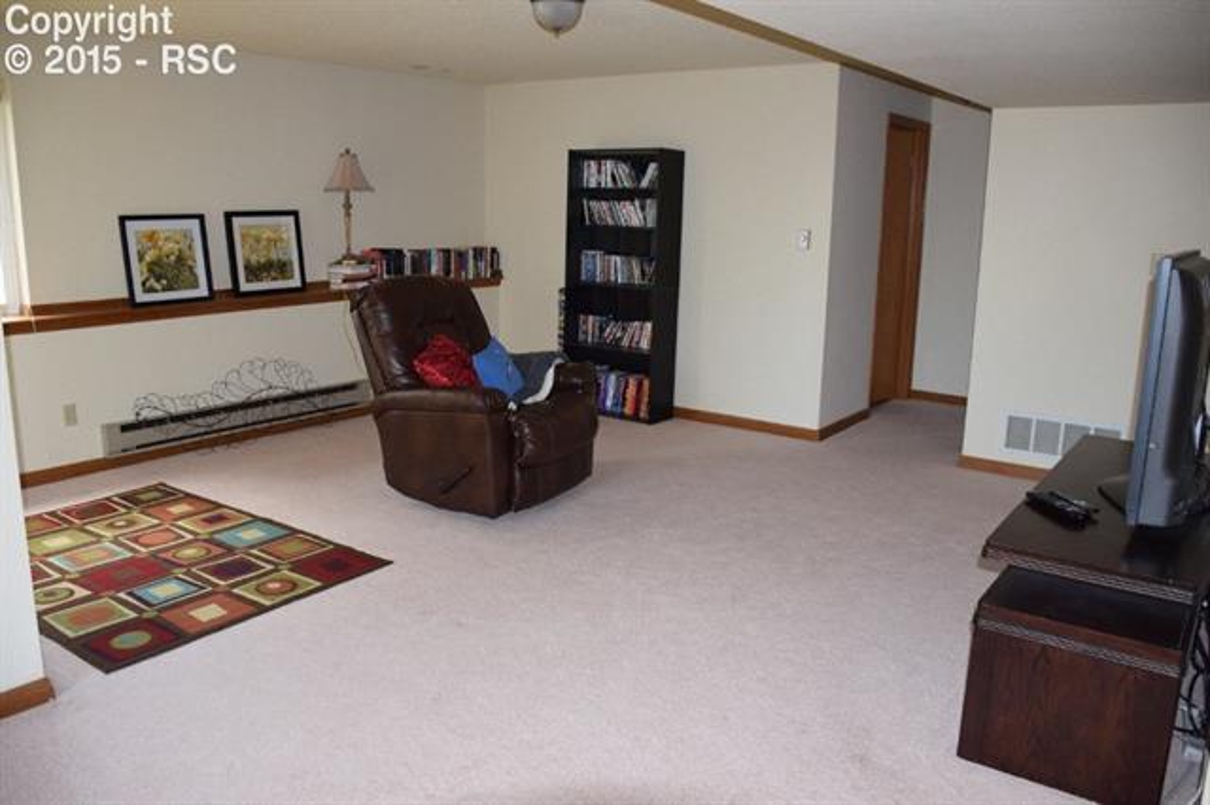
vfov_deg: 47.9
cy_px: 402
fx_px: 907
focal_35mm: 27
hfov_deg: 67.4
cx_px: 605
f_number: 4
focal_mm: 18
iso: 800
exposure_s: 1/60
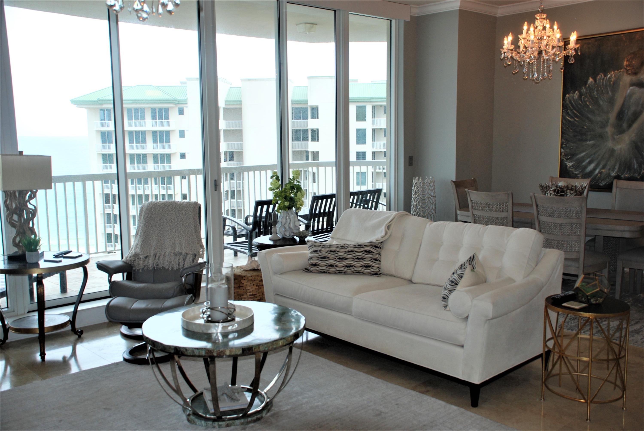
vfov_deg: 37.0
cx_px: 322
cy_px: 216
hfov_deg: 53.1
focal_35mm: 36
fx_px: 645
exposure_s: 1/100
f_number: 4
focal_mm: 24
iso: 200
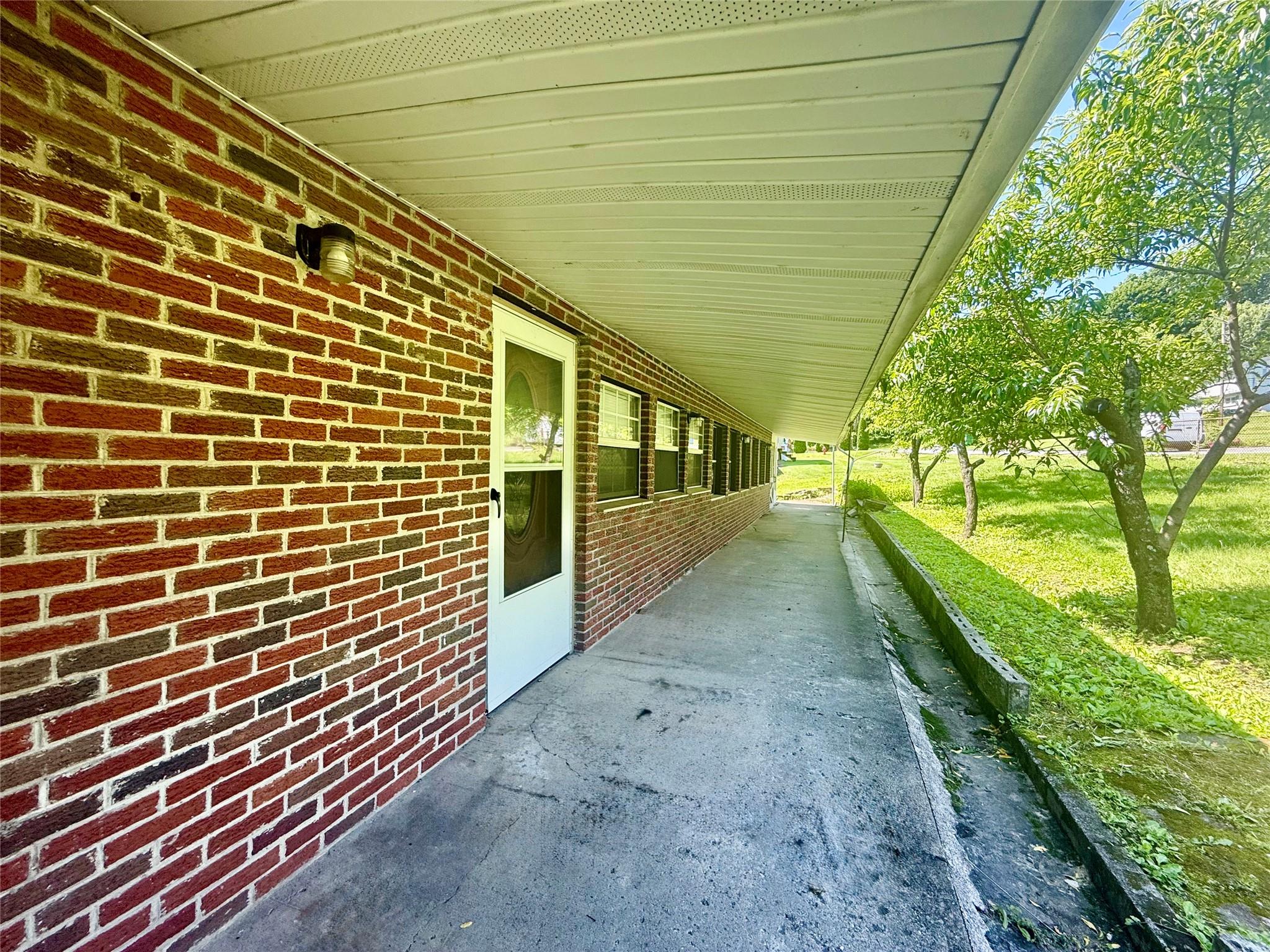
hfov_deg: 102.1
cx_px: 635
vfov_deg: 85.7
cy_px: 476
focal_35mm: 14
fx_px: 514
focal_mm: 2.22
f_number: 2.2
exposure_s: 1/114
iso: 50
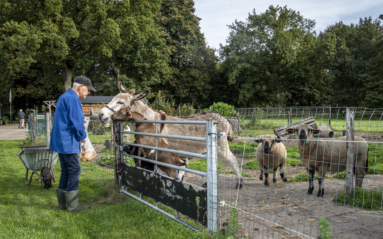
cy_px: 126
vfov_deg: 36.3
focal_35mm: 35
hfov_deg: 55.3
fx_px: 365
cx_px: 204
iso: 640
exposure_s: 1/250
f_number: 13
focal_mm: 32
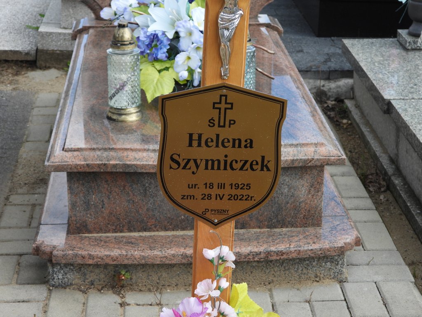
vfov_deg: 18.4
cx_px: 211
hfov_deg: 24.4
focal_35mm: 80
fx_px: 975
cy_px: 158
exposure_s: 1/320
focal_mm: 14.4
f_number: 3.5
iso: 100
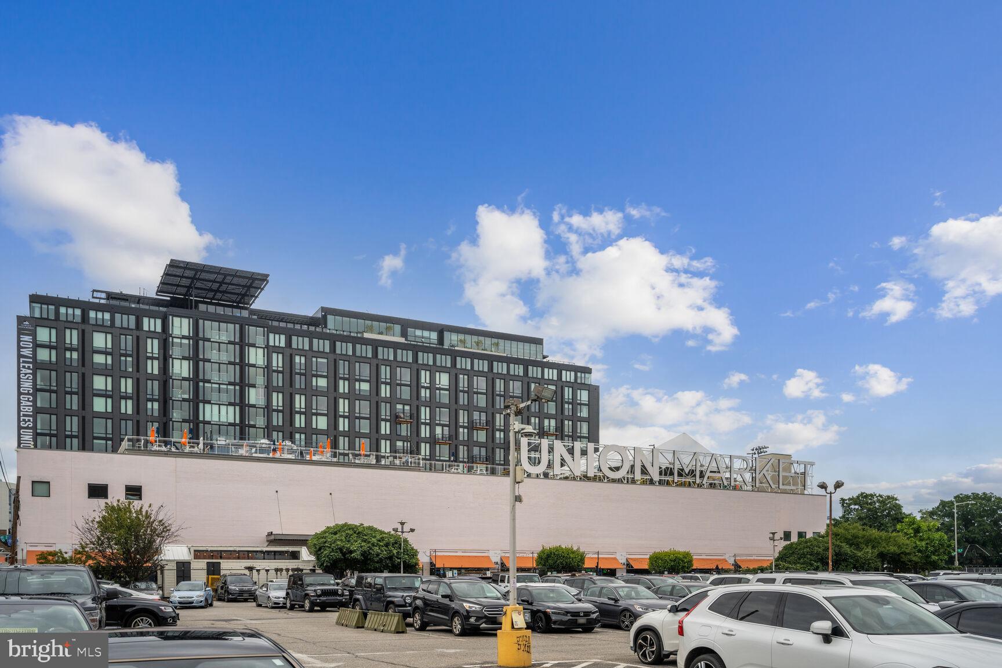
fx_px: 835
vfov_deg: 43.6
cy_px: 334
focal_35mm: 30
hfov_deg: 61.9
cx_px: 501
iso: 200
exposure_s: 1/800
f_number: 9
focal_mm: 30
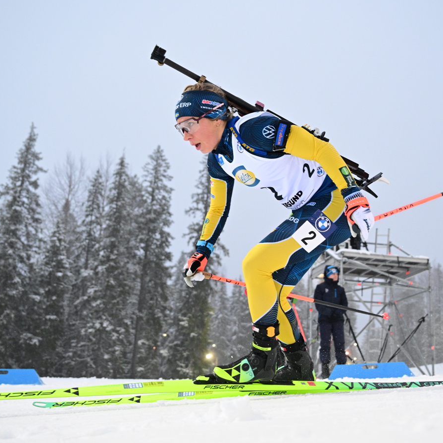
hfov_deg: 52.5
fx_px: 449
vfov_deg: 52.5
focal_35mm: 31
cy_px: 220
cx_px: 218
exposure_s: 1/1250
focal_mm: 24
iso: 1400
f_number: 2.8
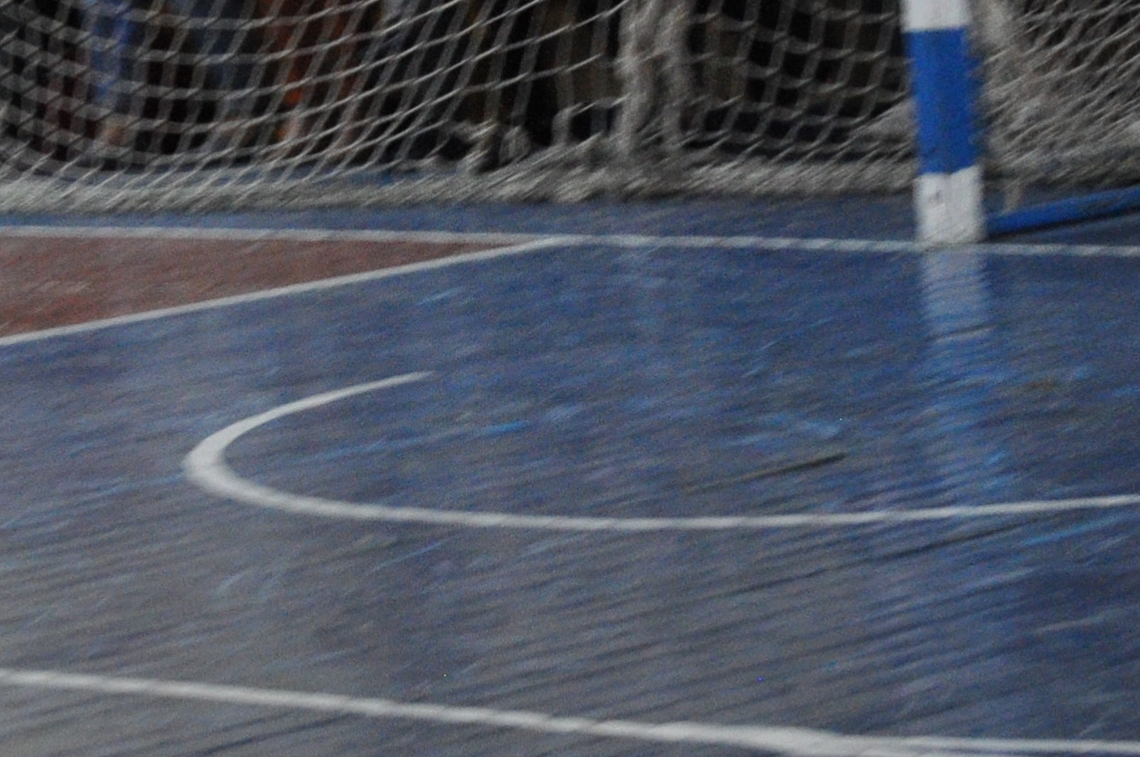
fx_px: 7465
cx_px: 464
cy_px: 384
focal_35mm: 236
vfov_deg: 5.8
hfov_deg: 8.7
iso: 1600
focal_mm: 46
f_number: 5.3
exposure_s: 1/160
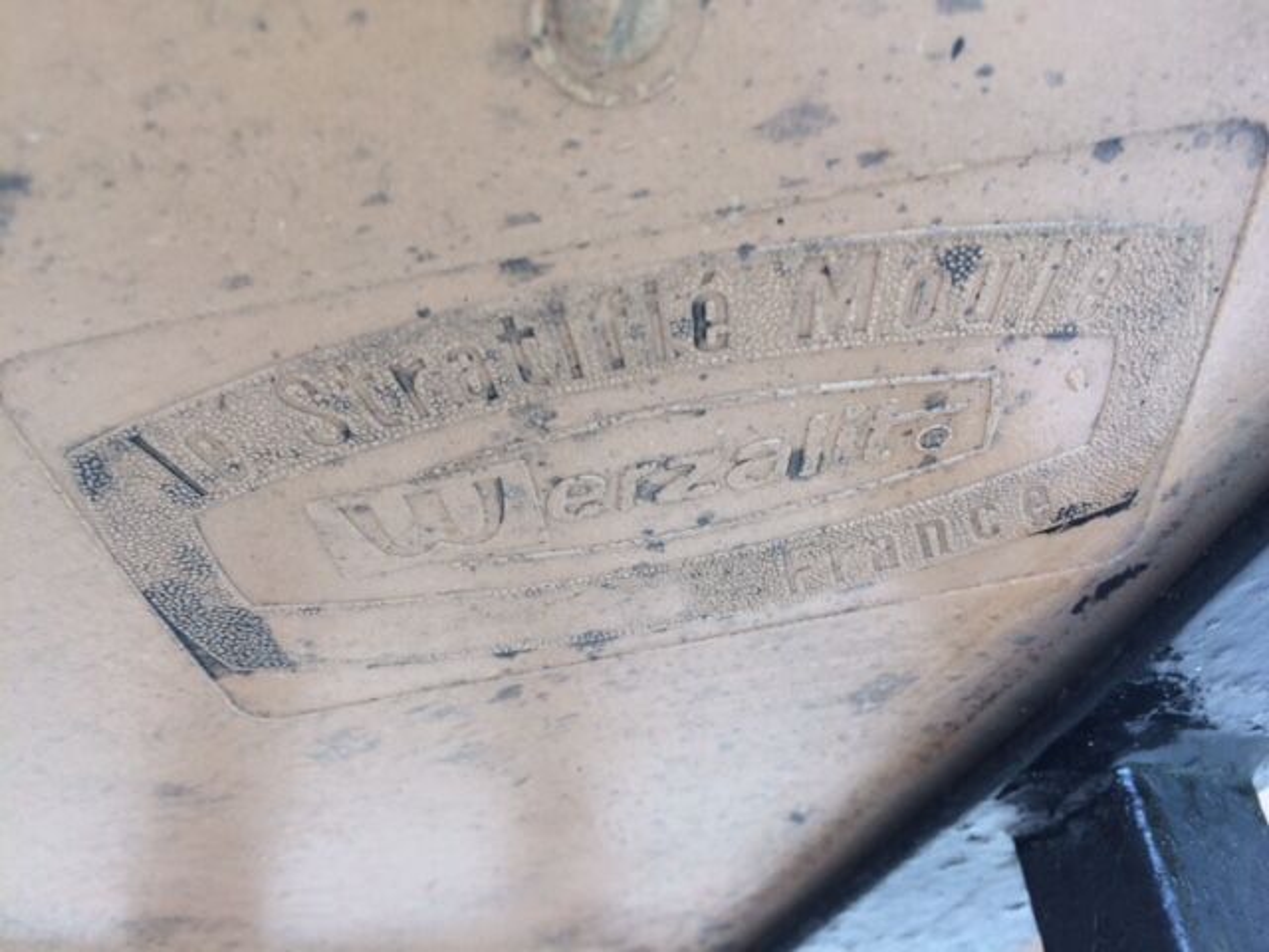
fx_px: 1063
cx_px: 634
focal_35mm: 29
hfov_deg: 61.7
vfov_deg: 48.2
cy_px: 476
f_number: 2.2
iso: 40
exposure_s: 1/100
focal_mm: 4.15
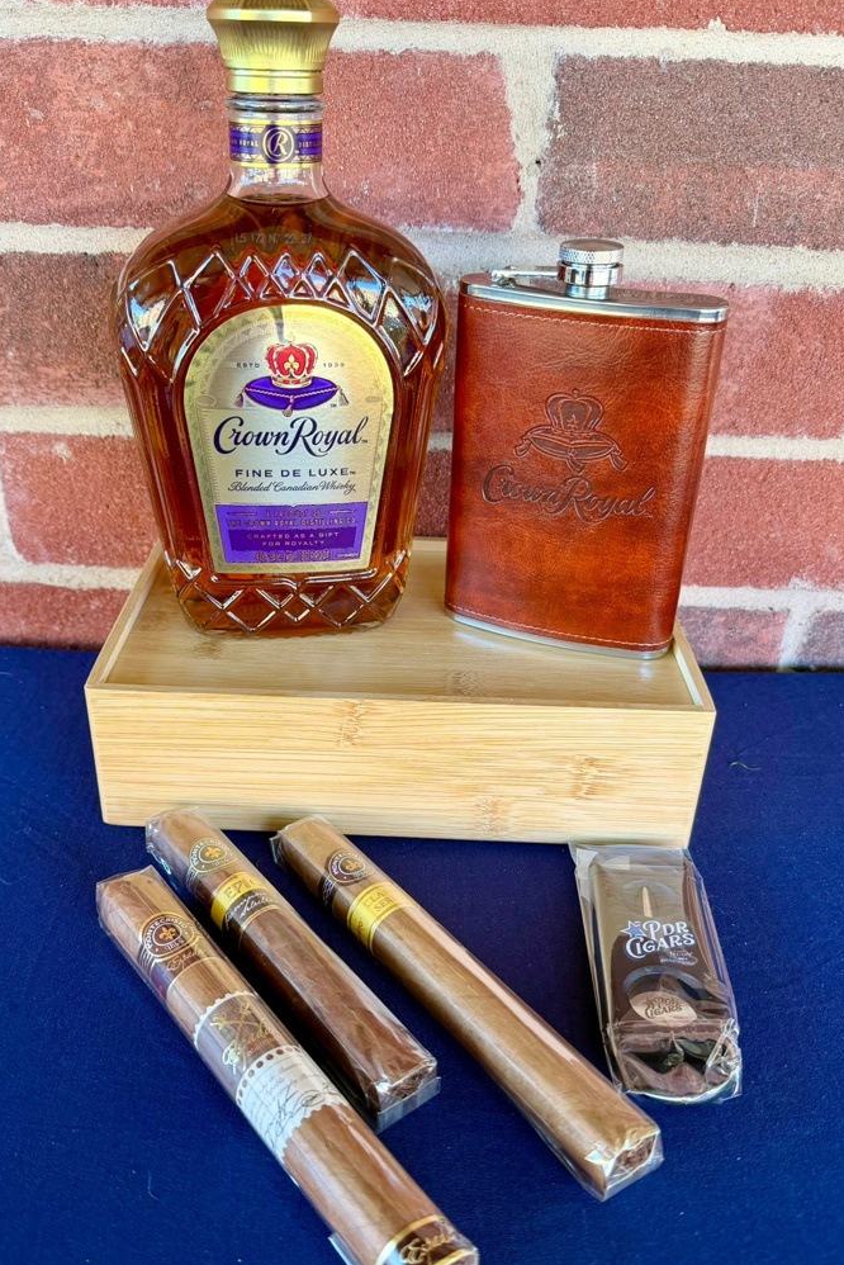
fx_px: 1054
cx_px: 385
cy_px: 714
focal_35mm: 30
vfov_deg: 61.7
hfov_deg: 43.6
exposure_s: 1/121
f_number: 1.78
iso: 125
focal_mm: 6.76
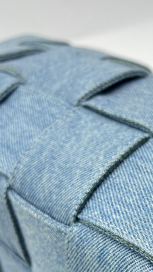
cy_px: 239
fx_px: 433
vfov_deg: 33.3
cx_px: 137
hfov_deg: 19.7
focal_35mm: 60
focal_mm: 5.7
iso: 64
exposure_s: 1/100
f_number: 1.5
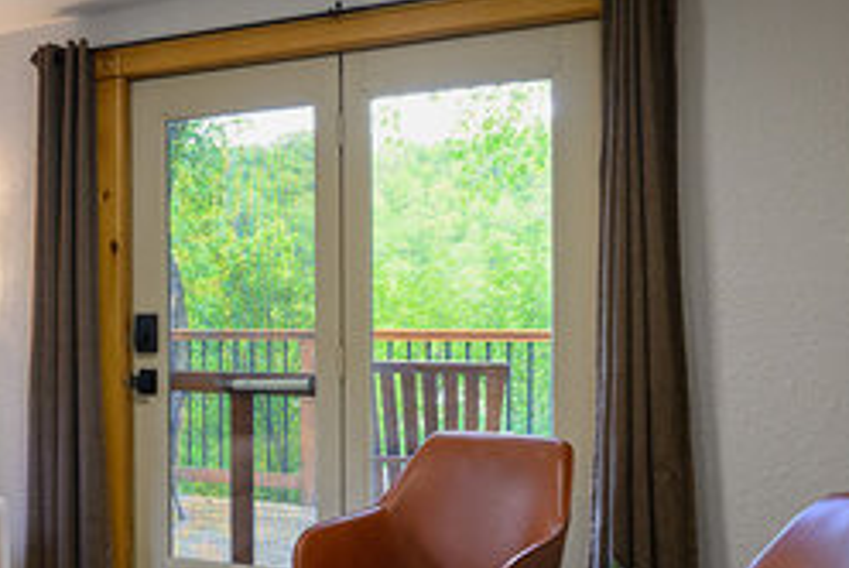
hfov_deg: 34.7
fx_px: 1157
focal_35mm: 49
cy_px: 317
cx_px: -86
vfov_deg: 27.6
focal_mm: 19
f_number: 9
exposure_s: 1/13
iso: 800
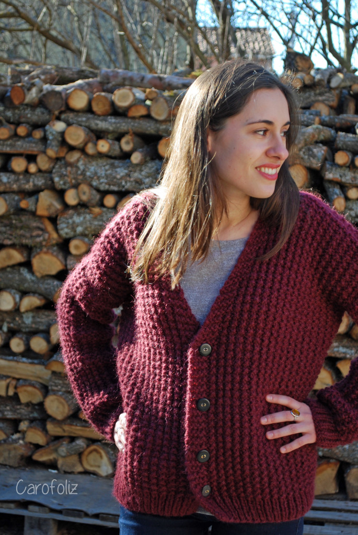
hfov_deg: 16.6
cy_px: 268
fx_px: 1228
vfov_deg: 24.6
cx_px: 179
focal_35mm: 82
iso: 200
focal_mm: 55
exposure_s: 1/125
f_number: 5.6
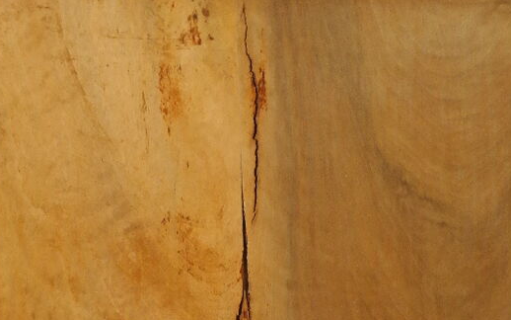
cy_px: 584
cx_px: 256
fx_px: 1421
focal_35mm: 102
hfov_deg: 20.4
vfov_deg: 11.8
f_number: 5.6
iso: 1600
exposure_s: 1/30
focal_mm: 20
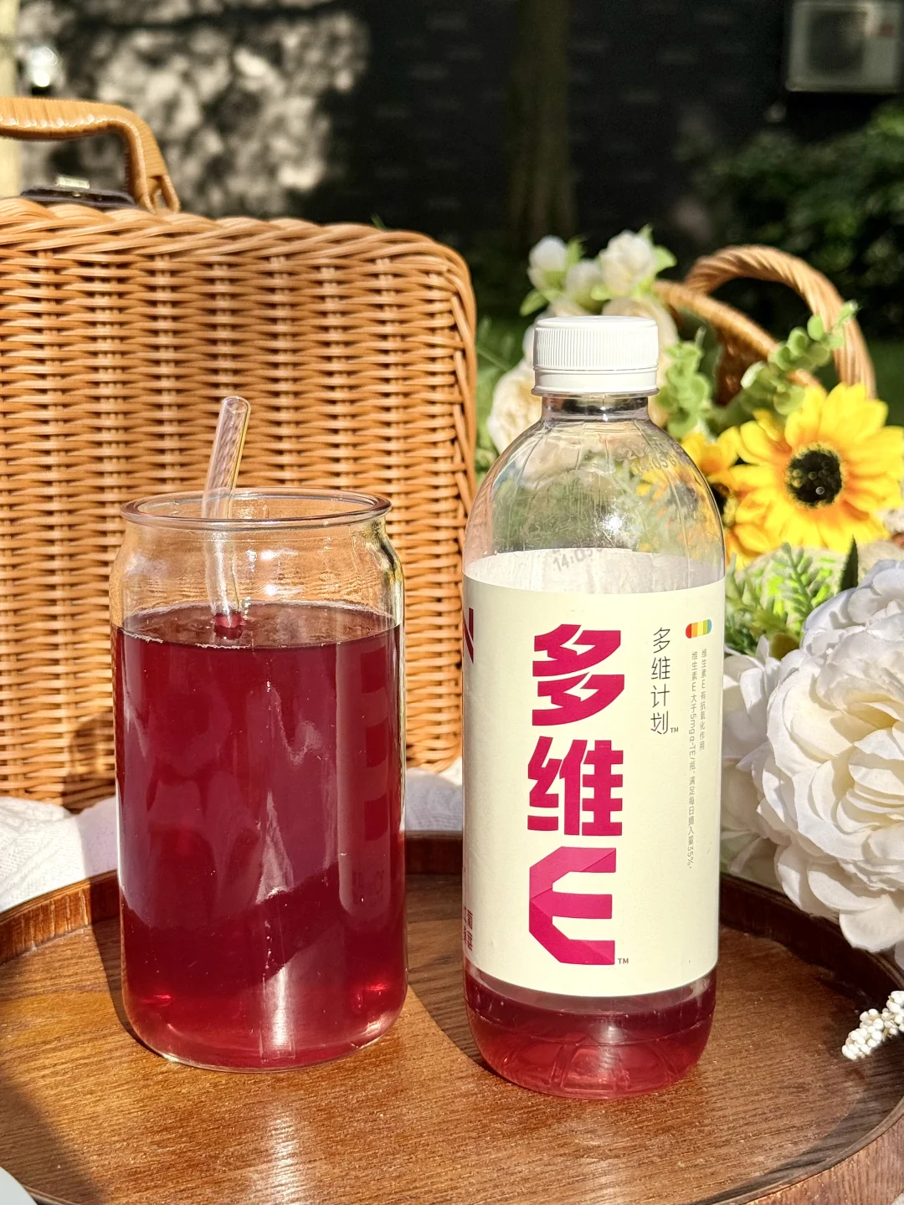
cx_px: 452
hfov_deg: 30.3
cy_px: 602
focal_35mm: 48
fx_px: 1671
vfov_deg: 39.7
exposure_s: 1/3534
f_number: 1.78
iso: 80
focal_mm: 6.76
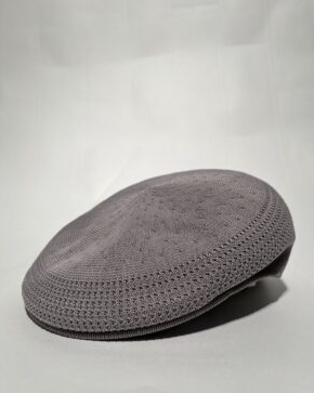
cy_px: 202
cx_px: 161
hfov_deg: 51.5
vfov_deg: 62.2
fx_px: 326
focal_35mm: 28
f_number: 1.6
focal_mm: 5.1
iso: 50
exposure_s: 1/419
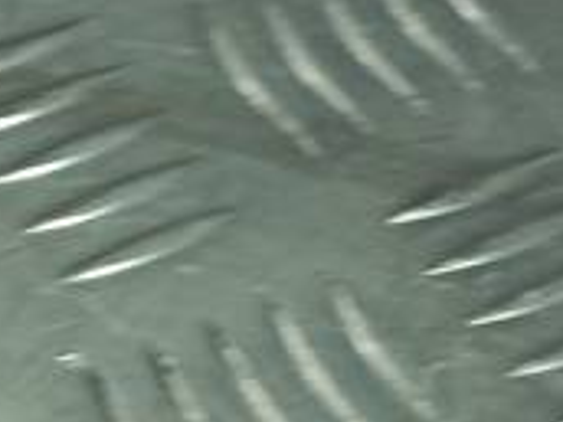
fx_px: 2423
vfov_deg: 9.6
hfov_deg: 11.5
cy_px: 694
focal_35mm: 149
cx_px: -681
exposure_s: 1/50
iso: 40
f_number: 1.8
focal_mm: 4.6
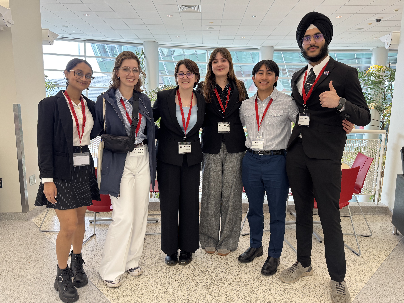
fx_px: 280
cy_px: 152
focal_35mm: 24
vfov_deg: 56.8
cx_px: 202
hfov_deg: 71.6
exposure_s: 1/60
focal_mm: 6.76
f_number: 1.78
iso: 160
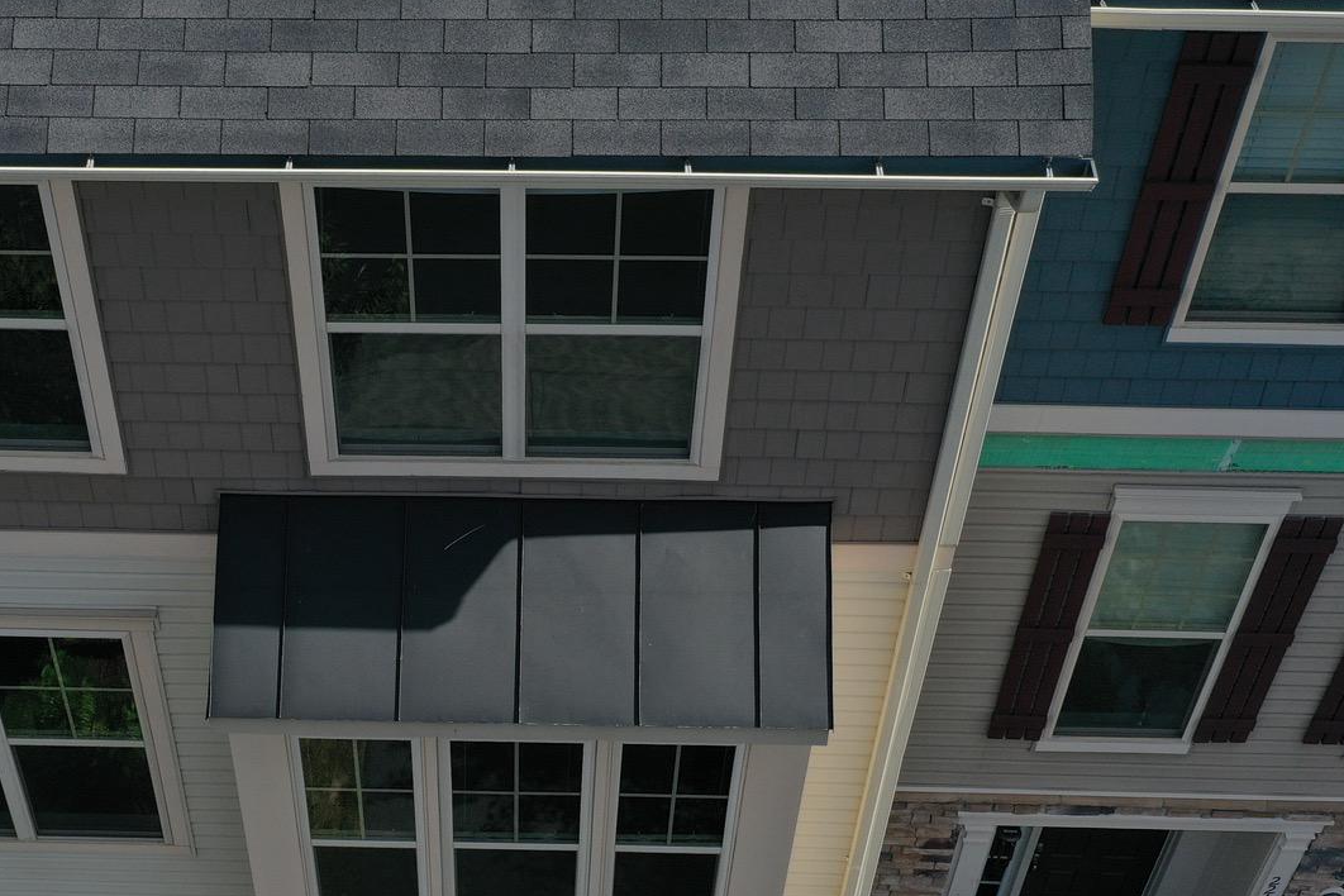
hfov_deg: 36.5
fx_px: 2016
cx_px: 443
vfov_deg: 25.0
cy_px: 568
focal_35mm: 54
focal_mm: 10.26
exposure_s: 1/640
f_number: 6.3
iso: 100
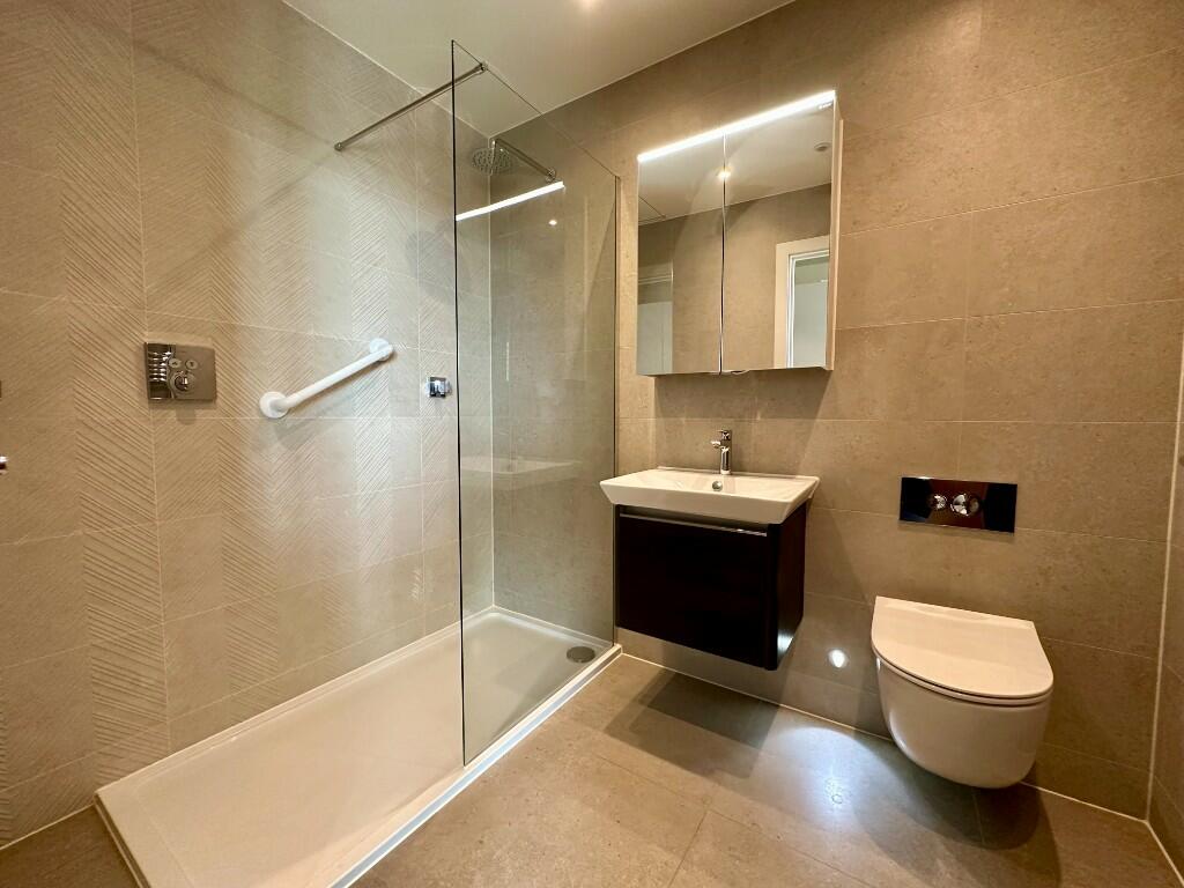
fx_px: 479
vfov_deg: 85.7
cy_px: 444
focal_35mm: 14
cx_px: 592
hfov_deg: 102.1
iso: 320
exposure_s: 1/100
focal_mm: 2.22
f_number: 2.2
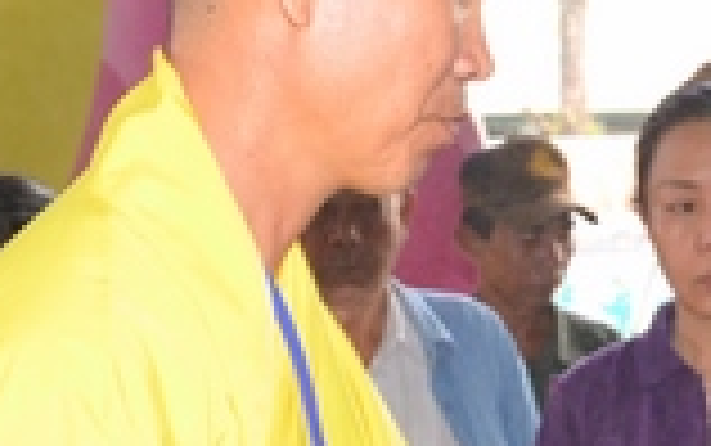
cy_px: 520
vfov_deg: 11.4
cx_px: 405
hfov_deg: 18.4
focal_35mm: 113
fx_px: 2191
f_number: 4.5
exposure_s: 1/60
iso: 640
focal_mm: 18
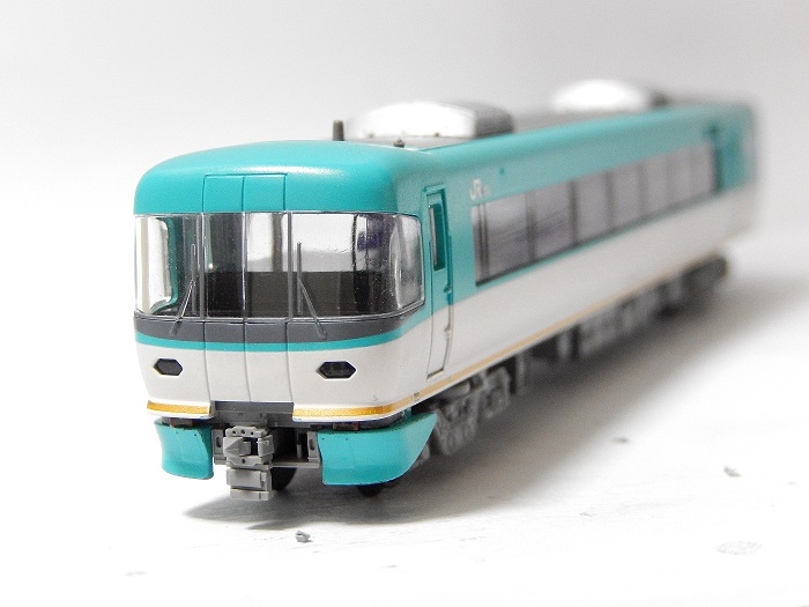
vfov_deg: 15.6
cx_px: 404
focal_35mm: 95
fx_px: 2220
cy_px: 304
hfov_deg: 20.7
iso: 800
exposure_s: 1/10
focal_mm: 17
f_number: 5.2
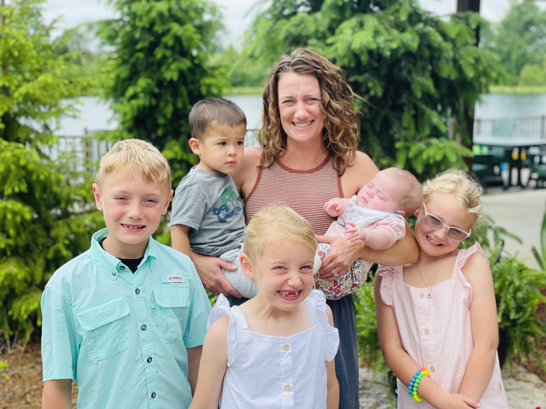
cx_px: 273
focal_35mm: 52
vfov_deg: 28.0
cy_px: 204
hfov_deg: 36.8
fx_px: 820
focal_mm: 6
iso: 32
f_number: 2
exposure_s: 1/666
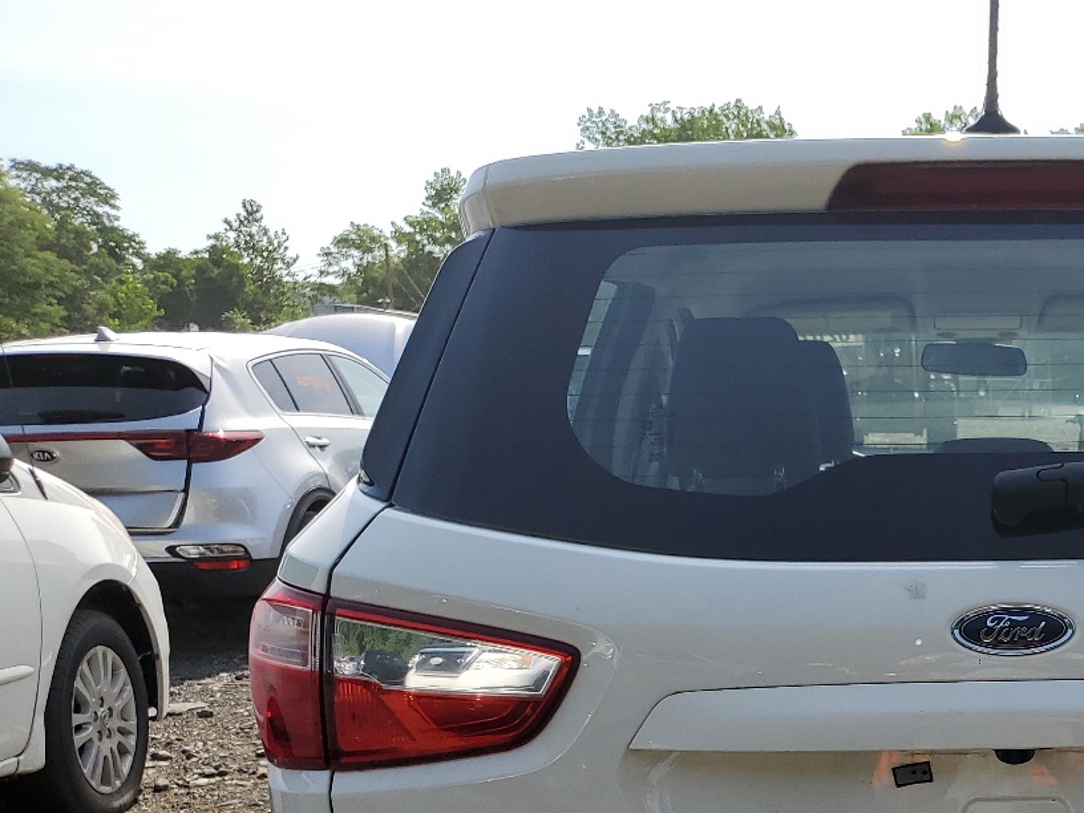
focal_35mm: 51
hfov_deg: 34.8
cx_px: 1030
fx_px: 1597
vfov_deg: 27.1
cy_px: 790
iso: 50
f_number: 1.5
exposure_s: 1/3333
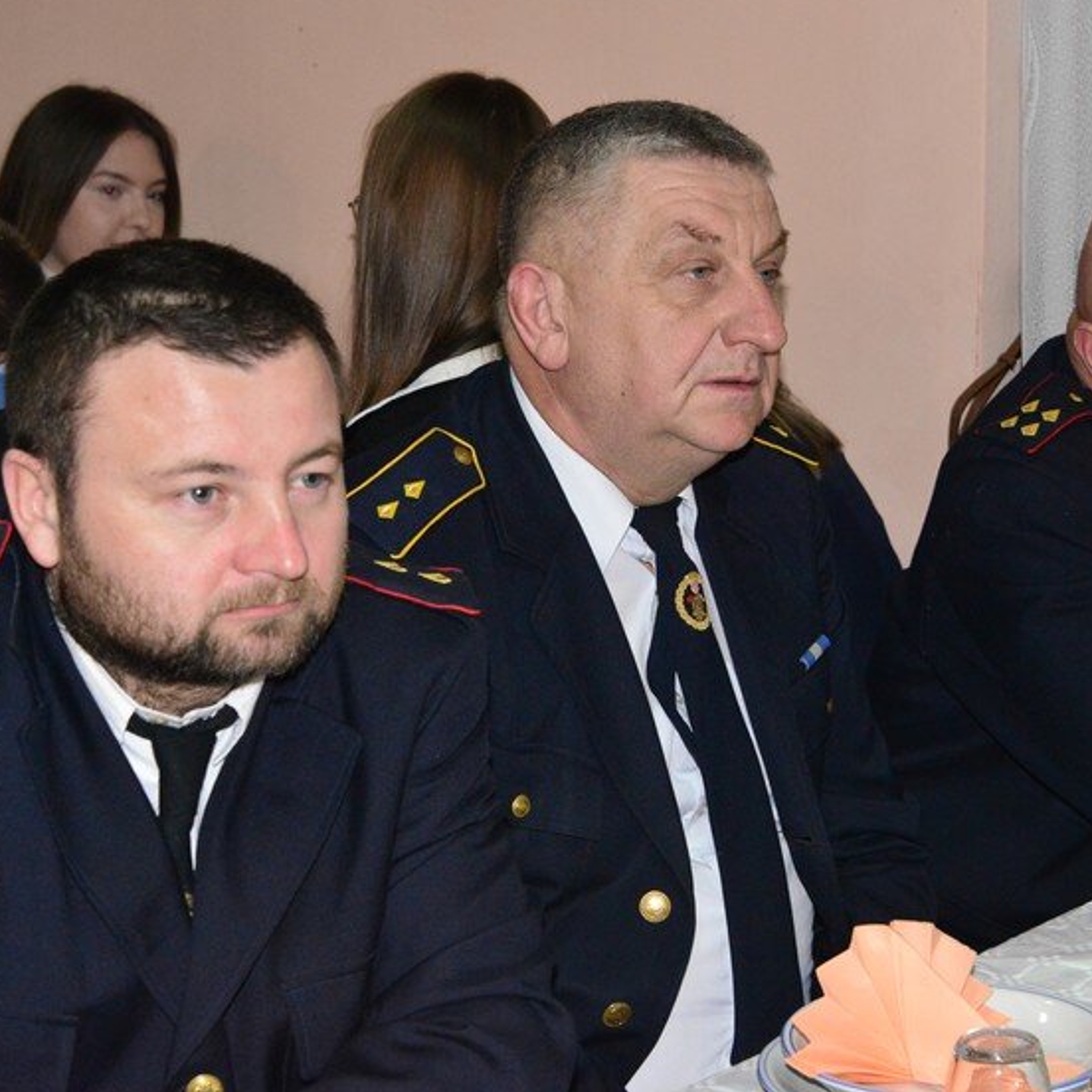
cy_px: 540
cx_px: 595
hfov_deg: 20.6
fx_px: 2998
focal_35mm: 84
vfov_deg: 20.6
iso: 6400
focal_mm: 65
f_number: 8
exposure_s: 1/60
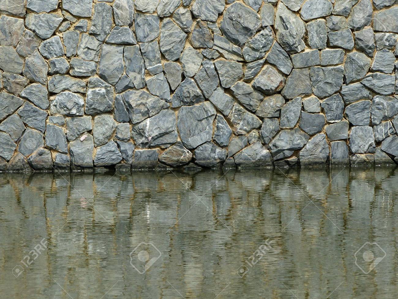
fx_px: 4047
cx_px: 199
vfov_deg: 4.2
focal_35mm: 352
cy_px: 150
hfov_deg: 5.6
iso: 100
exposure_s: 1/2000
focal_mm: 63.4
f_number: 3.5
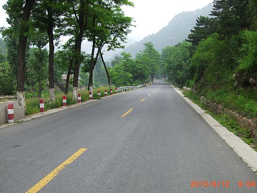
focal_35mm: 41
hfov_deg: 45.8
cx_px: 134
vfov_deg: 35.1
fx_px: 304
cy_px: 101
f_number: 2.7
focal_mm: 6.2
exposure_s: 1/400
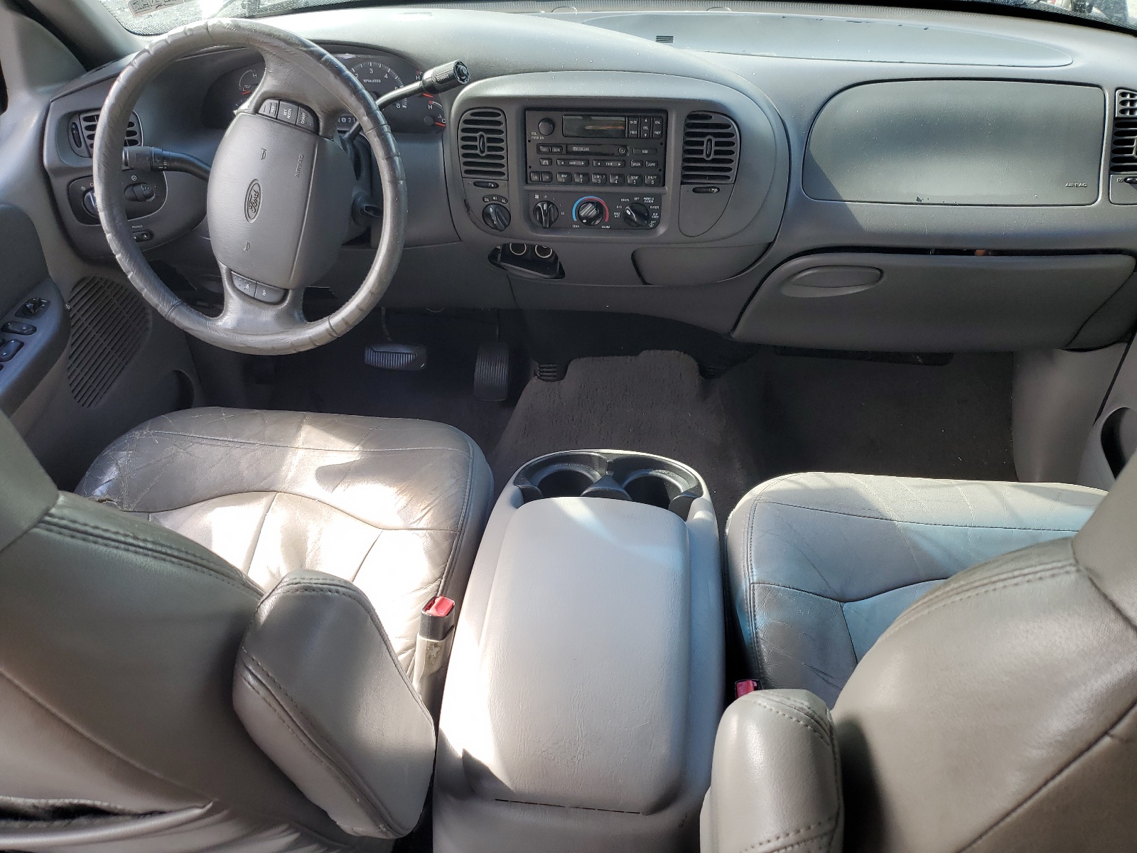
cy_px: 426
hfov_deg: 67.3
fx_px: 854
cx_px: 568
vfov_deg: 53.1
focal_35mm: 26
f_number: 1.5
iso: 50
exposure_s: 1/244
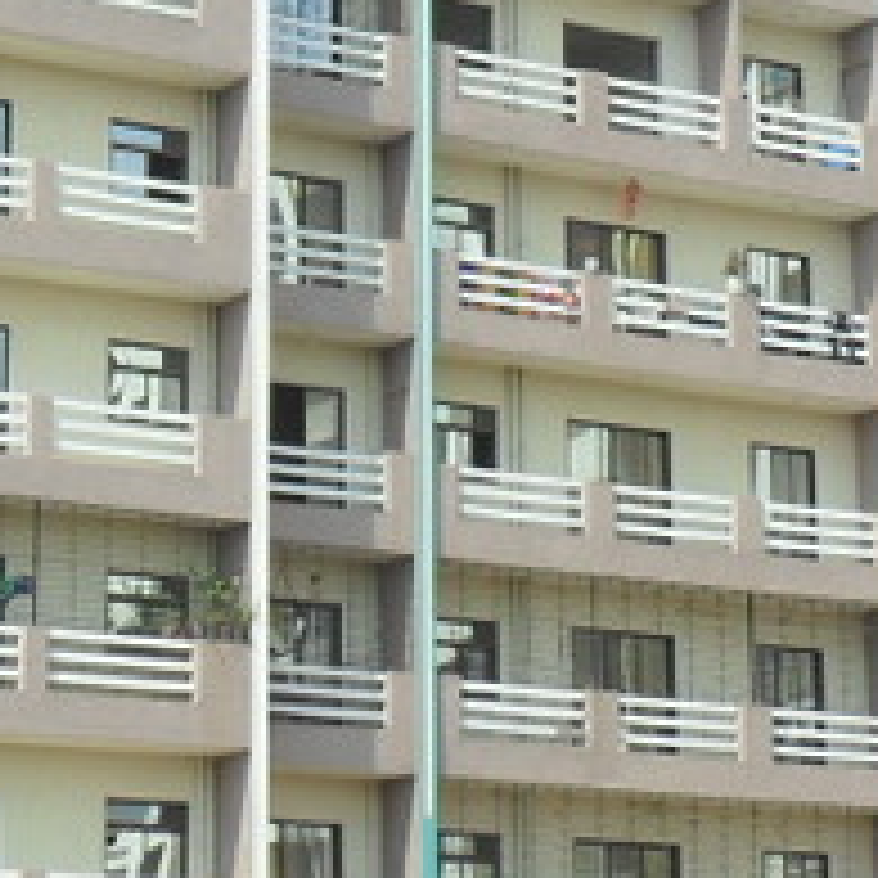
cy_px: 227
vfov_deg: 13.3
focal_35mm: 131
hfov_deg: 13.3
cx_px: 243
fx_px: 3759
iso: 100
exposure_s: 1/1000
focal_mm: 6.6
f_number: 4
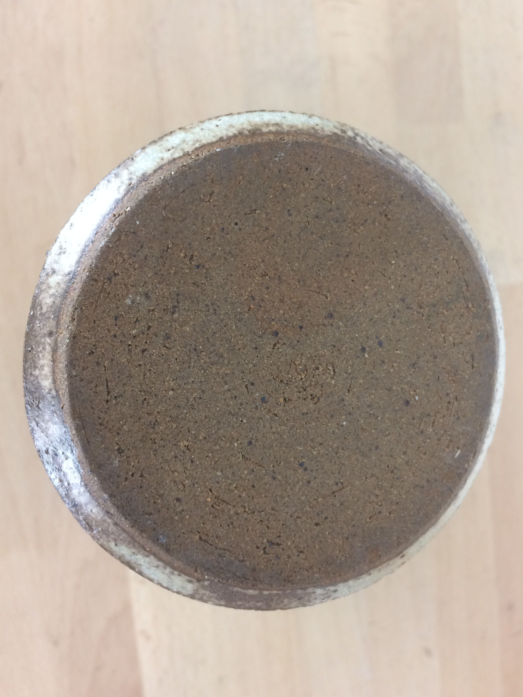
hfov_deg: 46.8
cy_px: 348
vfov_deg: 60.0
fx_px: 604
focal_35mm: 30
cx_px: 259
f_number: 2.2
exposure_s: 1/33
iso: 100
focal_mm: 4.15
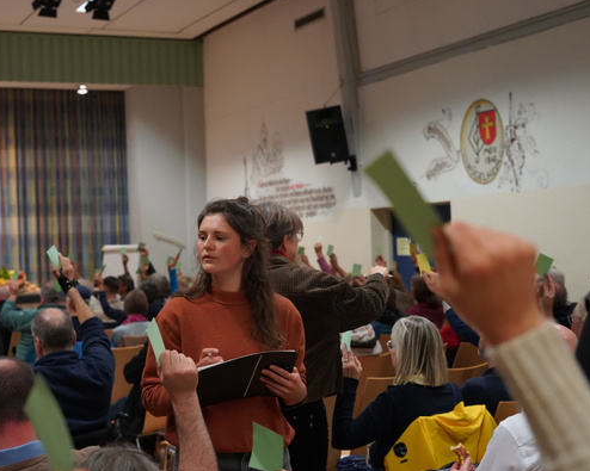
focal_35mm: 57
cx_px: 265
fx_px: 995
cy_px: 235
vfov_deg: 26.7
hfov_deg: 33.0
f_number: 4
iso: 8000
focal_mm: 50
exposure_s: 1/160
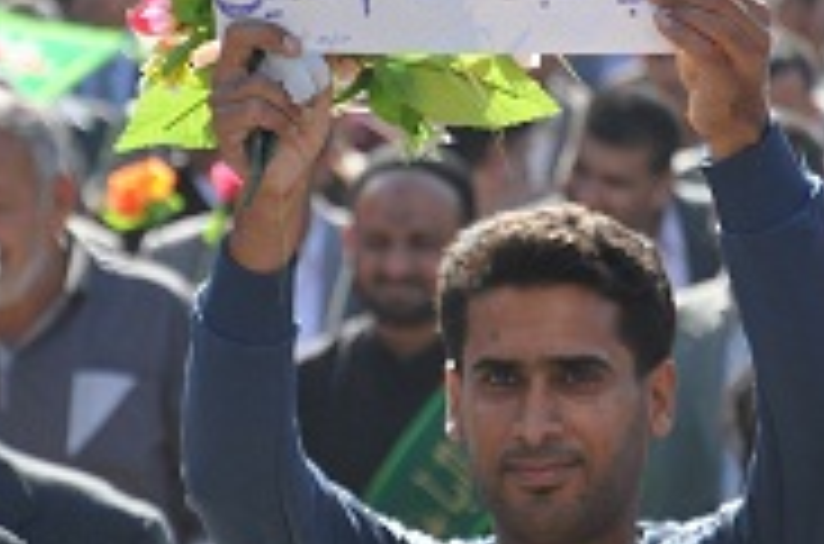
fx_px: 8451
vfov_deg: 3.7
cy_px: 160
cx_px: 462
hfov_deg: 5.6
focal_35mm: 370
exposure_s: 1/320
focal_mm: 105
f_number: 5.6
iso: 200
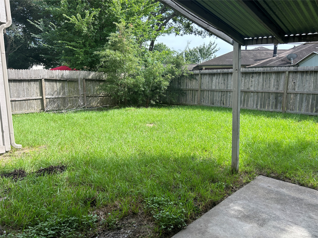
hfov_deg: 67.3
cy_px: 119
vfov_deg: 53.1
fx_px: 239
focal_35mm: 26
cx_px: 159
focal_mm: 5.7
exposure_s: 1/1038
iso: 50
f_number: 1.5
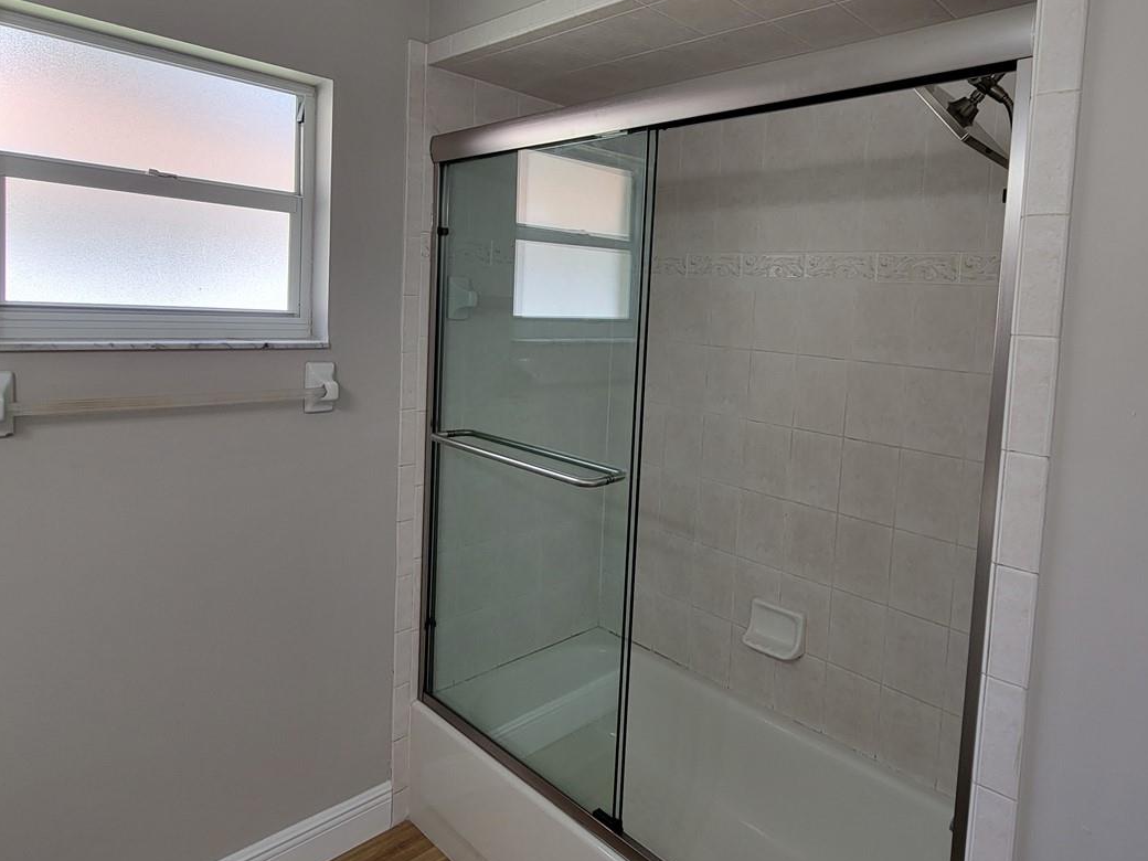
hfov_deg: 81.5
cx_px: 633
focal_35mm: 20
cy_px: 344
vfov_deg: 65.4
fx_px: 663
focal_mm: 2.2
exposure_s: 1/60
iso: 64
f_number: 2.2
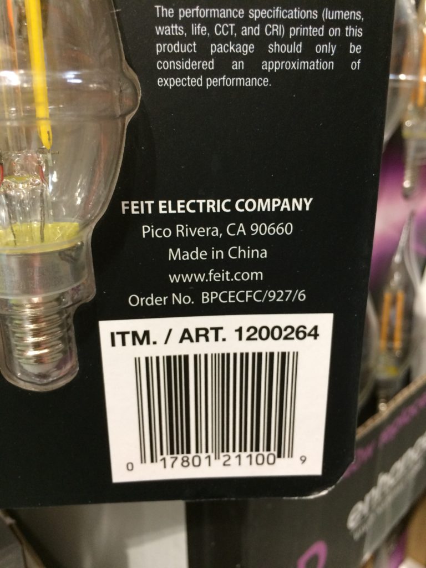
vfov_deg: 61.7
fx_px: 476
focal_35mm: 29
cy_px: 284
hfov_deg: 48.2
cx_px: 213
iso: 160
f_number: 2.2
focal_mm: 4.15
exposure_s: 1/30
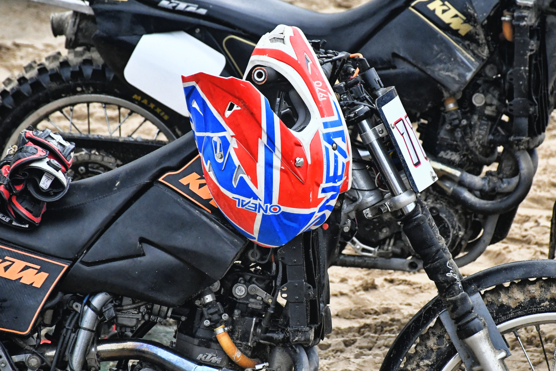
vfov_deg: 5.8
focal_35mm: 239
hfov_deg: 8.6
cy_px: 208
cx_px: 306
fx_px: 3691
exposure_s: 1/320
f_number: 5.6
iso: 2800
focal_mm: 130
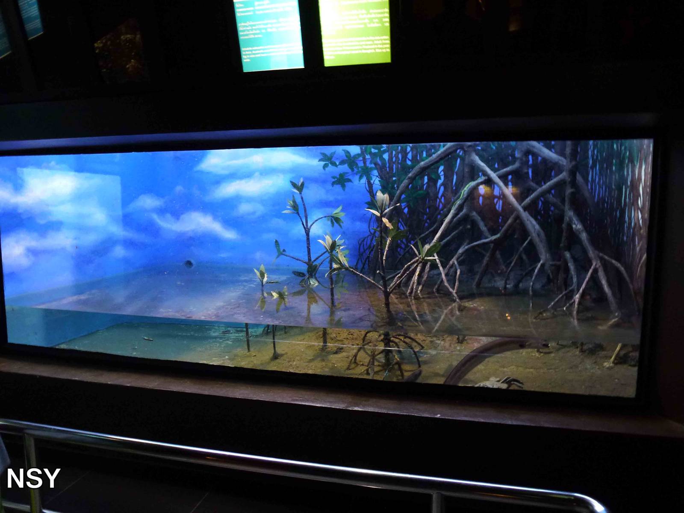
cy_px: 256
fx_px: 474
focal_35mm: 24
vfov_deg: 56.8
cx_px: 342
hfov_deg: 71.6
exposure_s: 1/4
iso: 320
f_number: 3.3
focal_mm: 4.3
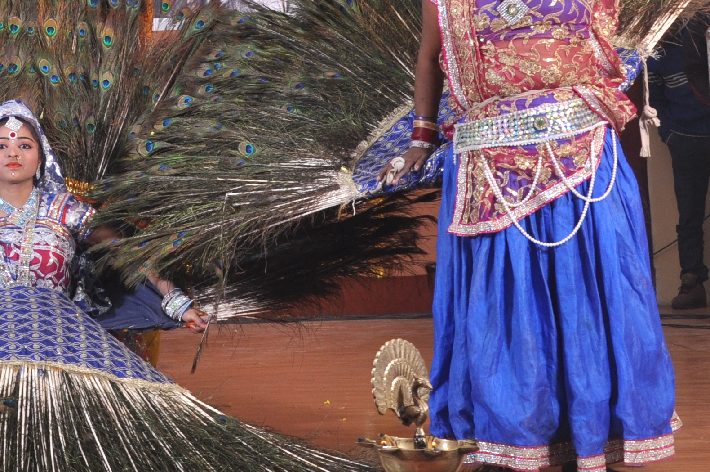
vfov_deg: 11.8
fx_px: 2245
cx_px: -30
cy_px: -13
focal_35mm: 114
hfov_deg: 17.5
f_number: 5.6
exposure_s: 1/125
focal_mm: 28
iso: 320
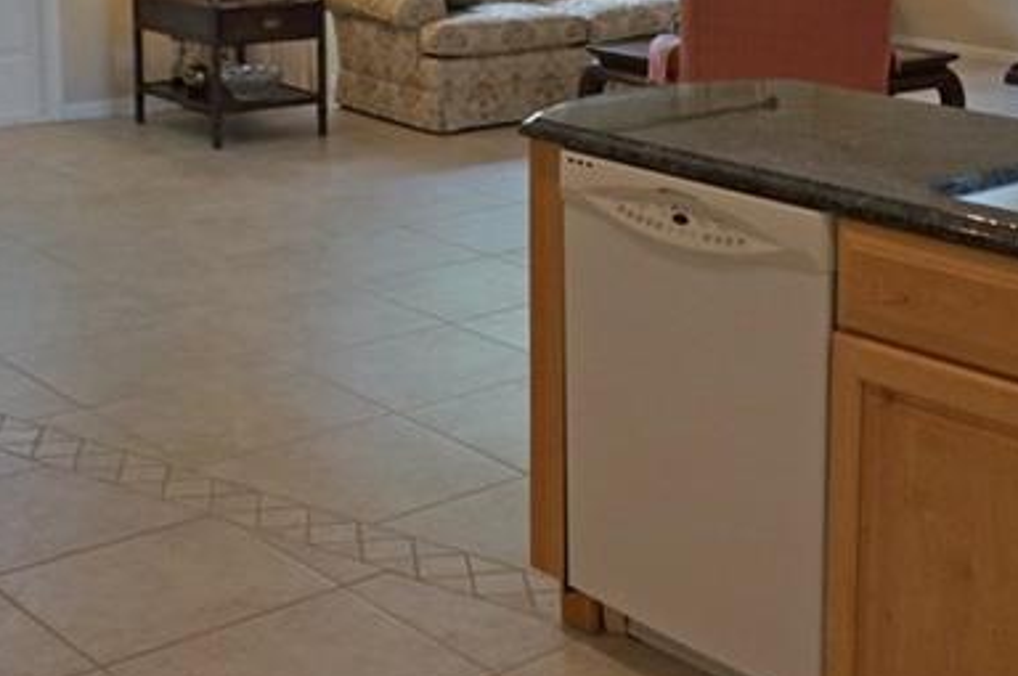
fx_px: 1807
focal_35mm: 64
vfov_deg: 20.7
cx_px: 819
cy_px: 45
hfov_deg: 30.7
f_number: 4
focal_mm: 16
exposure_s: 1/160
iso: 800
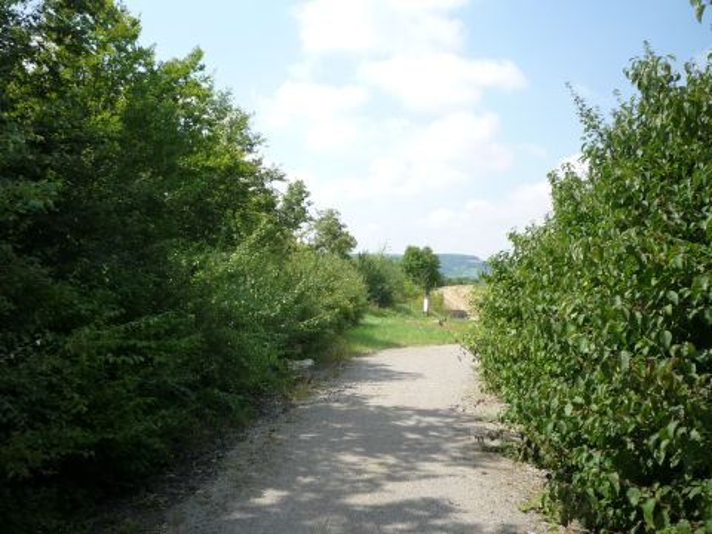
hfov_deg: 56.8
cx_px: 356
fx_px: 658
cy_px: 267
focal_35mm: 32
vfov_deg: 44.2
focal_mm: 5.2
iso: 100
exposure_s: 1/400
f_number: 4
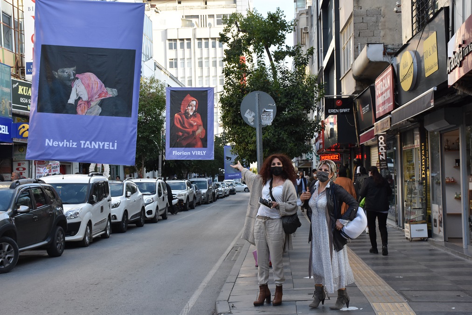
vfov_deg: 25.8
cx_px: 236
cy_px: 158
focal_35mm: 52
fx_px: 688
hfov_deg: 37.8
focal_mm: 35
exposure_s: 1/400
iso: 800
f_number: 8
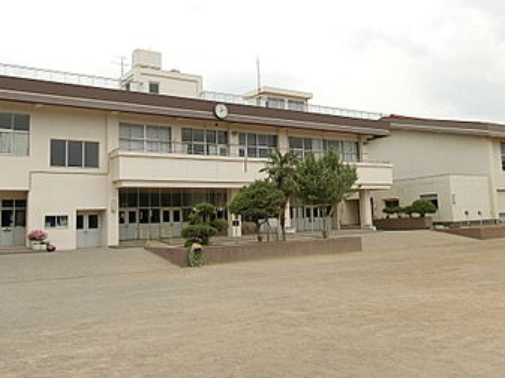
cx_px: 261
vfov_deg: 40.6
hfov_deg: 52.7
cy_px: 170
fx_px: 510
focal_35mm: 35
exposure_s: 1/200
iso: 80
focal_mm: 4.06
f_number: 6.9
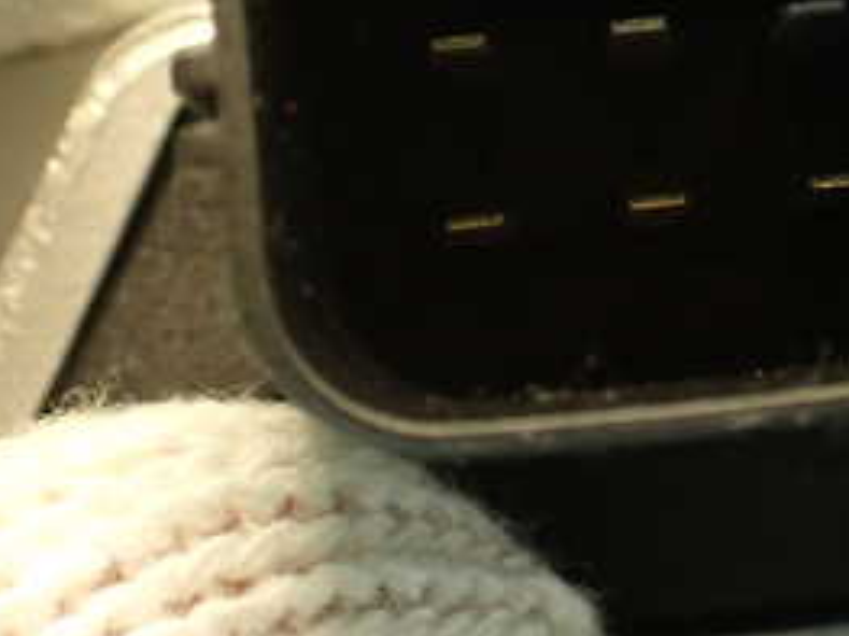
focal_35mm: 73
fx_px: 1790
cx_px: 594
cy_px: 152
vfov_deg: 20.0
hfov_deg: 26.5
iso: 640
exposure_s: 1/30
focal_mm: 5.79
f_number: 2.4
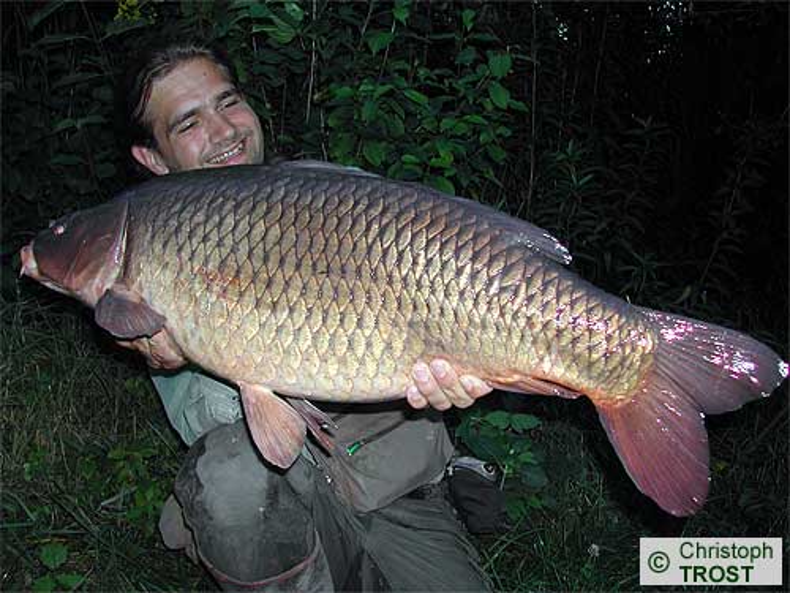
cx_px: 395
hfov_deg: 49.0
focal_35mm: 38
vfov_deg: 37.7
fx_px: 867
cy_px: 296
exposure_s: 1/60
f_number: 2.8
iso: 100
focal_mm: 8
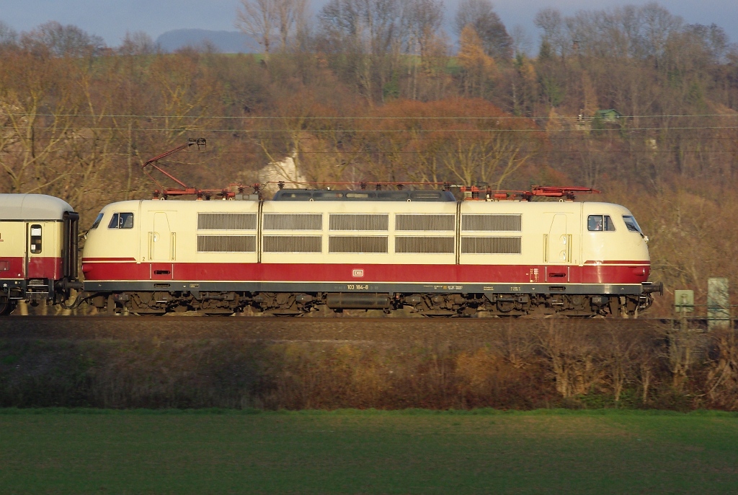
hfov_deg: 13.7
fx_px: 3079
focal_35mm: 150
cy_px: 248
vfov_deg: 9.2
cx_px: 369
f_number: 13
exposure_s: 1/350
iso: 800
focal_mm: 100
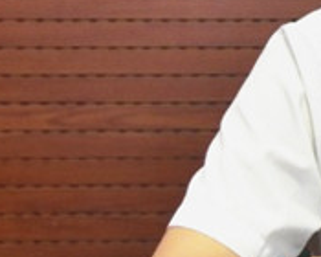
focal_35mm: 386
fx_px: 3667
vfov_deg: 4.0
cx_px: 519
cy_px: 9
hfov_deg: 5.0
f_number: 4.8
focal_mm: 60
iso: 4000
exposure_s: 1/100
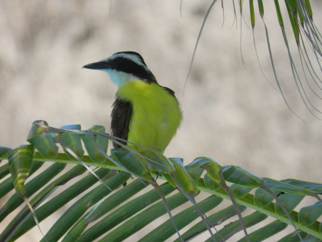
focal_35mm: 810
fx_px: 7535
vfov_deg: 1.8
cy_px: 121
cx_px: 161
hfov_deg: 2.4
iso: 160
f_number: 5.7
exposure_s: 1/500
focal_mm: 144
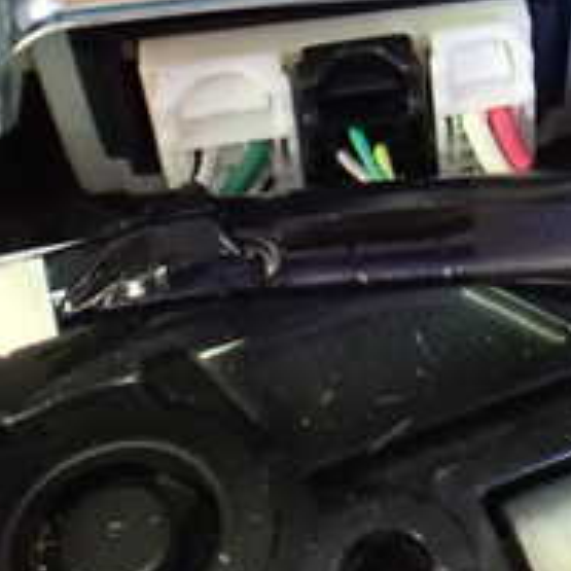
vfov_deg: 19.5
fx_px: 1605
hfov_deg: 19.6
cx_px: 577
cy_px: -31
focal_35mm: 86
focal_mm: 5.4
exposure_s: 1/30
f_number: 2.3
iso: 1600
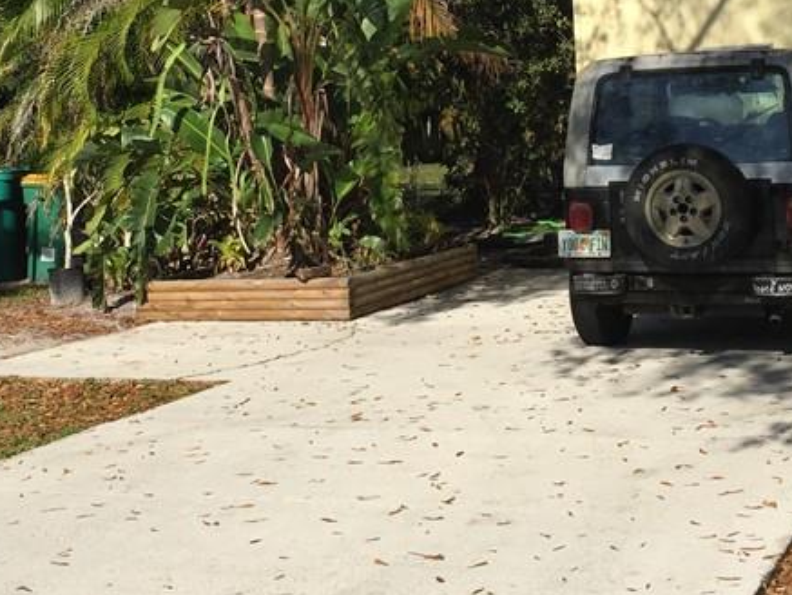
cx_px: 439
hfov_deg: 28.5
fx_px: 1556
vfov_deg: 21.0
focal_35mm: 68
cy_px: 15
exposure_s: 1/2326
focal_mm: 4.15
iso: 32
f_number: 2.2
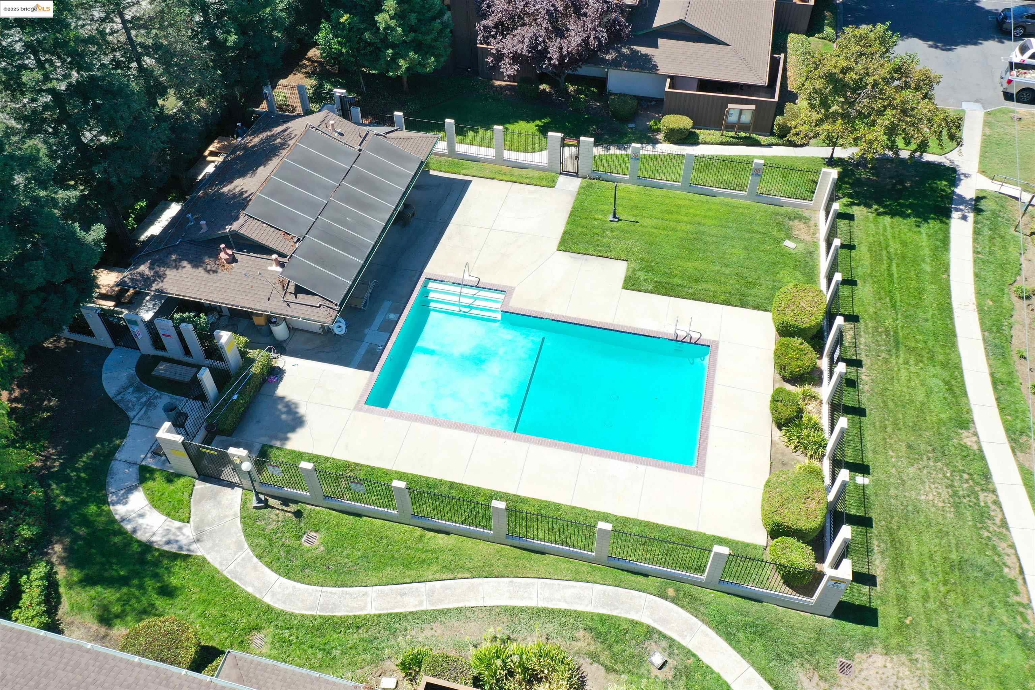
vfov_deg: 46.4
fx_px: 805
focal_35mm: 28
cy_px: 345
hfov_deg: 65.5
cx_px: 518
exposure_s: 1/320
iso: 100
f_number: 5
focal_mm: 10.26
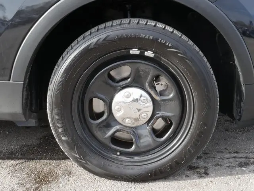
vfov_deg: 34.4
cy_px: 96
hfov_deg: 44.8
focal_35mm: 42
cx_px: 127
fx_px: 308
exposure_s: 1/60
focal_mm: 21
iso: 1000
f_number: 20
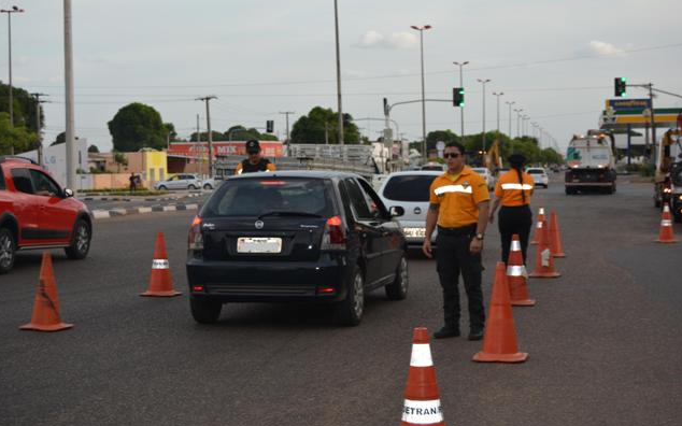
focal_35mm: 71
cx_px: 341
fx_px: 1319
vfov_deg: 18.3
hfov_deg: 29.0
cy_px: 221
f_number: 6.3
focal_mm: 46
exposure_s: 1/200
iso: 100
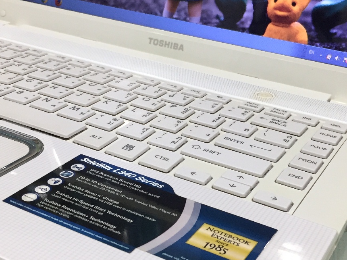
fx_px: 551
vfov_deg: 26.5
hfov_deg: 34.9
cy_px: 162
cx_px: 179
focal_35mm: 55
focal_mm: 4.15
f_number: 2.2
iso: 64
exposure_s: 1/33
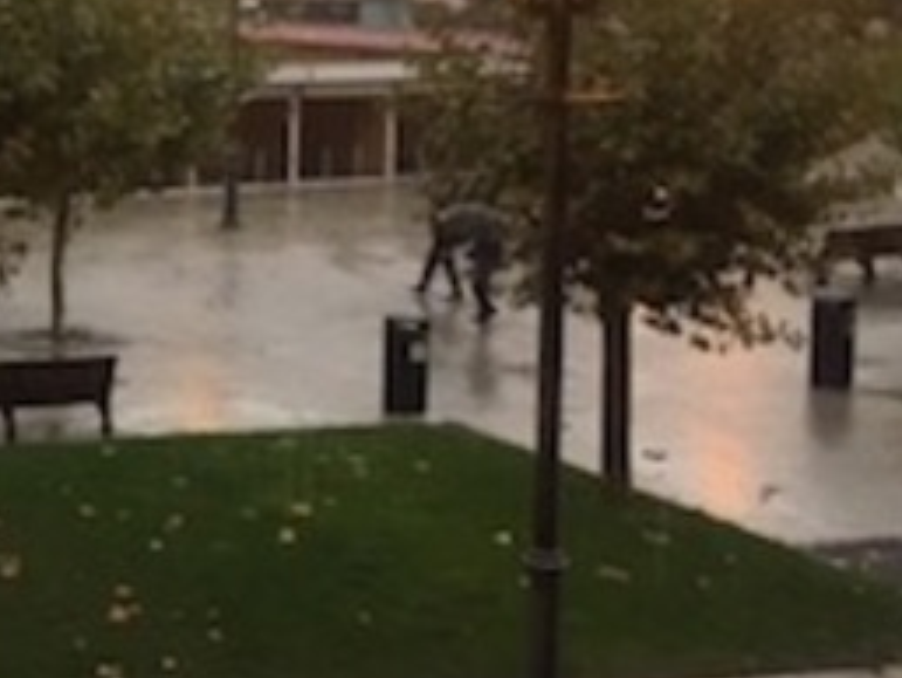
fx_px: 2138
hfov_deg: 21.8
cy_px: 61
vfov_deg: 17.7
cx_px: -232
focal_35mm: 82
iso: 25
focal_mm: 4.15
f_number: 2.2
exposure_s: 1/33
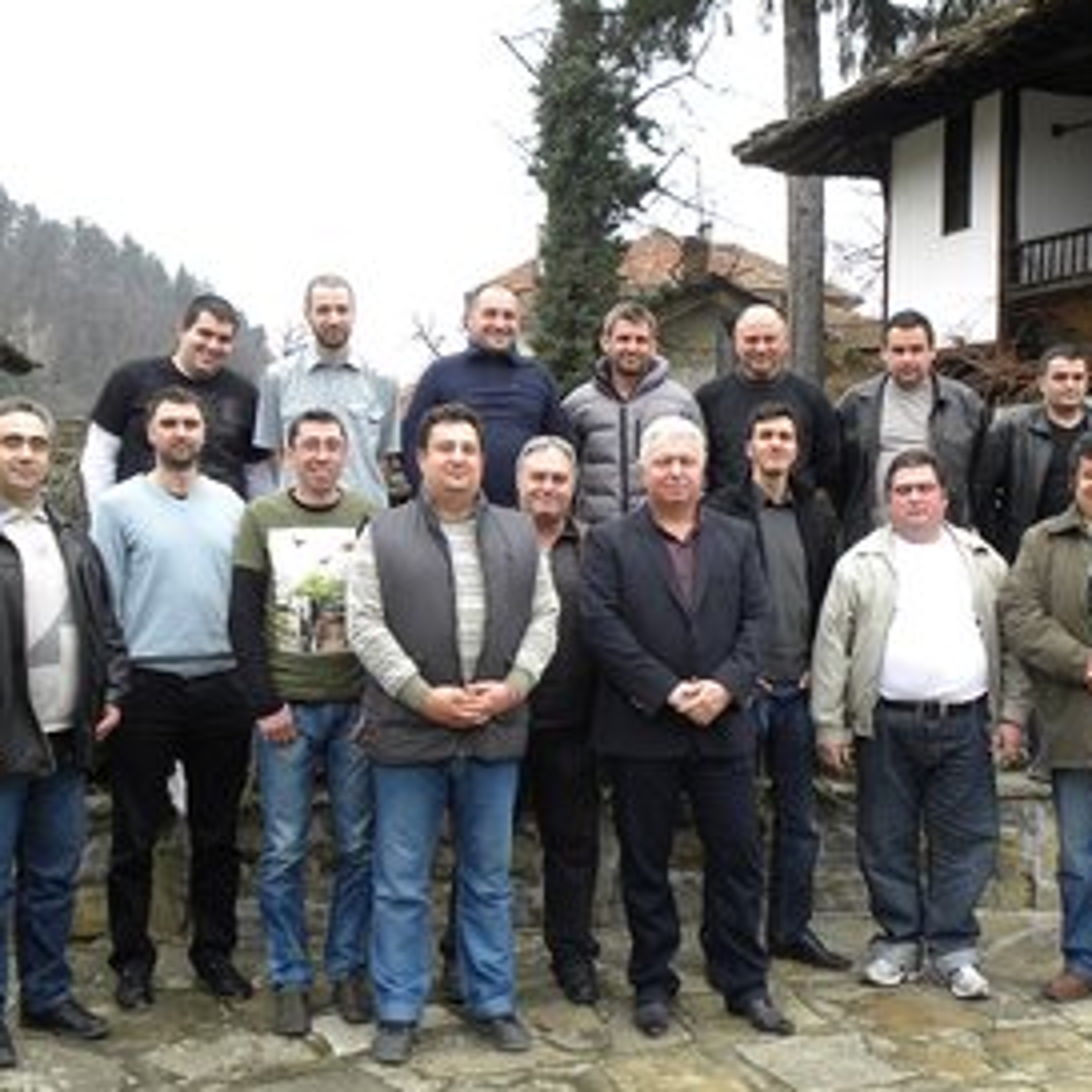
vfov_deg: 35.3
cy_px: 572
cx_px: 604
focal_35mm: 48
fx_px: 1713
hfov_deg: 35.3
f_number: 3.2
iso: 89
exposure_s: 1/73.6
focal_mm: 6.6
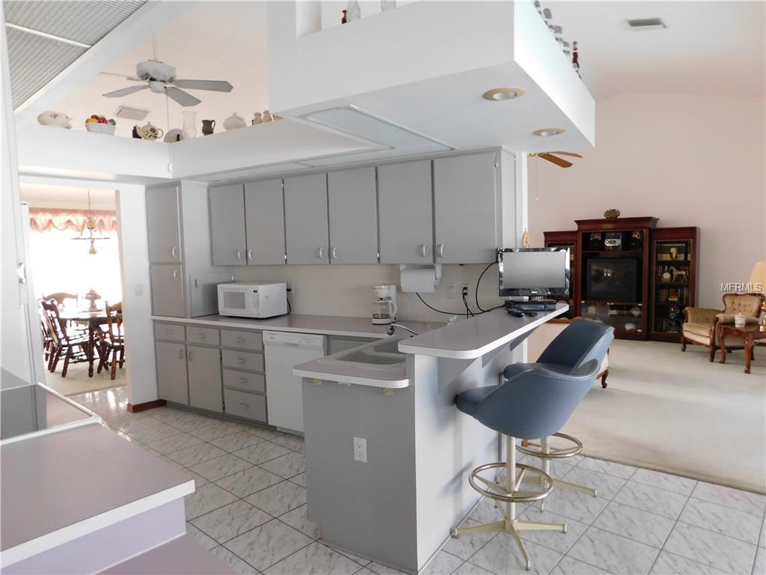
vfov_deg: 58.9
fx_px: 509
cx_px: 383
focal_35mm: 23
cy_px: 288
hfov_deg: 73.9
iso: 280
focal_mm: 4
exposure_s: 1/30
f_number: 3
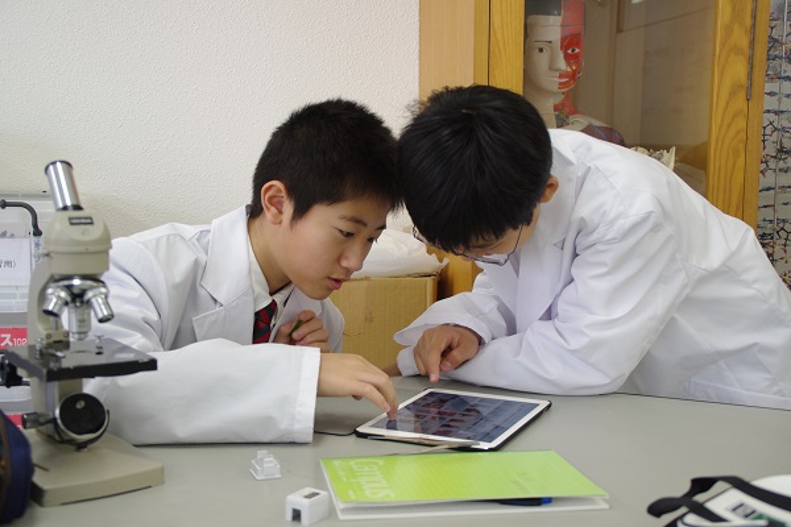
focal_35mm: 49
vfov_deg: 27.5
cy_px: 264
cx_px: 396
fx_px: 1077
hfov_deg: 40.3
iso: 400
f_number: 4
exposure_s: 1/60
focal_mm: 33
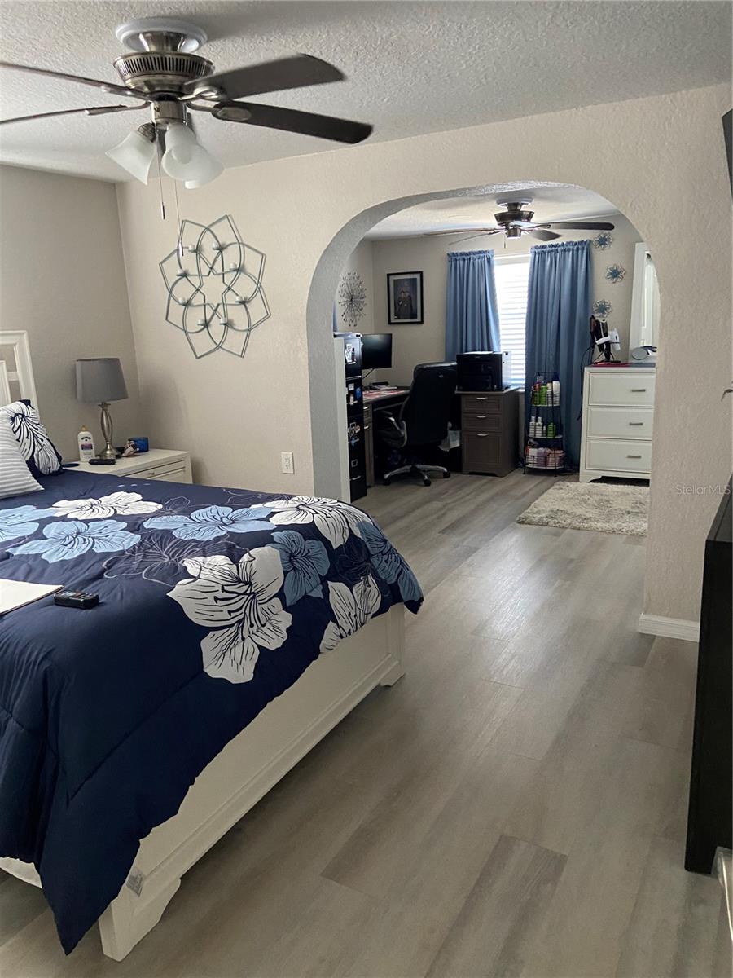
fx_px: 734
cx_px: 366
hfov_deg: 53.1
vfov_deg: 67.3
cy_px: 489
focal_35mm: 26
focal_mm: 4.25
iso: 500
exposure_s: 1/40
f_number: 1.8
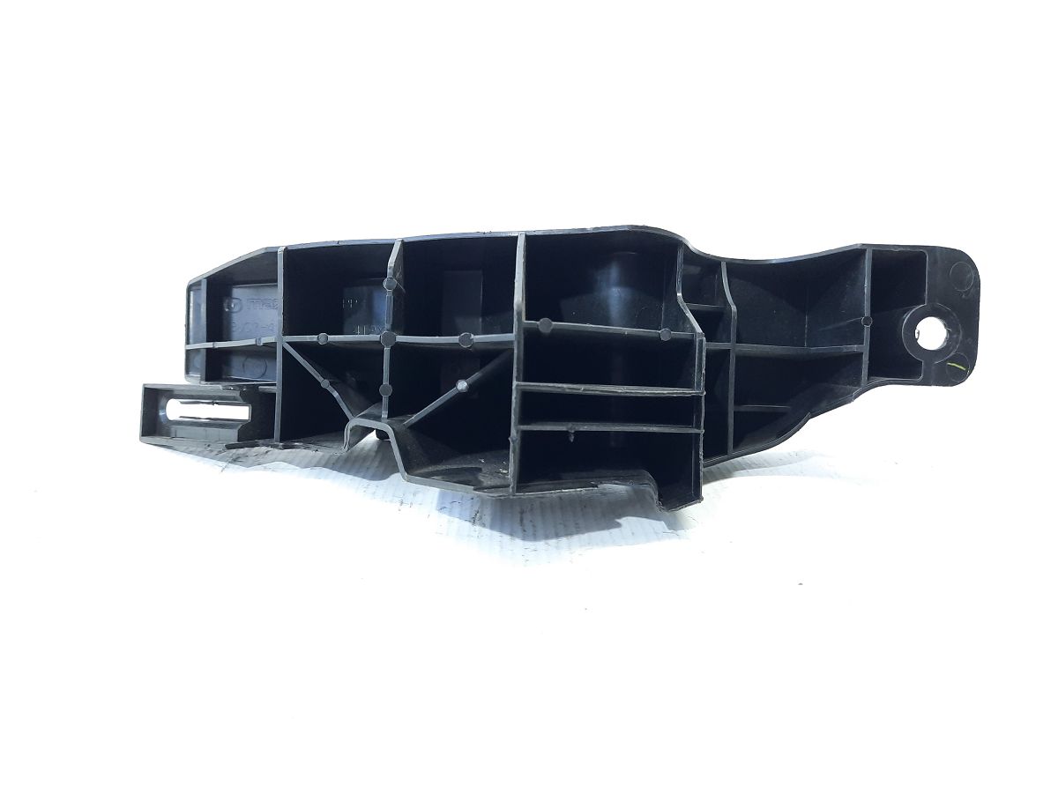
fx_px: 764
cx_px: 529
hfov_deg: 69.4
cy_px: 396
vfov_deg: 54.9
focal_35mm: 25
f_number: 2
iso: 250
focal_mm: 4.6
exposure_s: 1/50
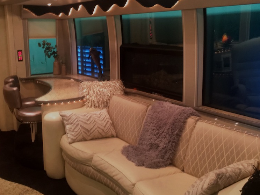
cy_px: 90
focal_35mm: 39
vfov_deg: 36.8
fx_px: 293
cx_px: 127
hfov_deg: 47.9
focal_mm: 4.15
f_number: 2.2
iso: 160
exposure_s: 1/30
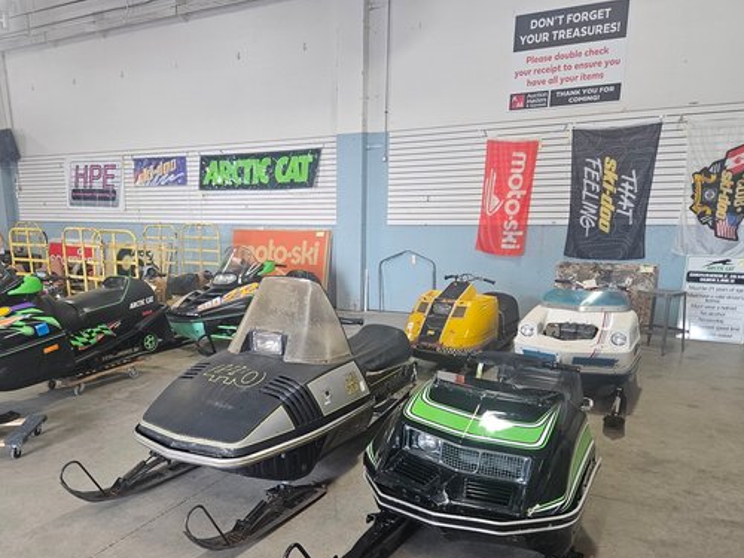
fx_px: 623
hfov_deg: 61.2
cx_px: 303
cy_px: 347
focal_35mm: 29
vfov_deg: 47.8
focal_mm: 5.4
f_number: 1.8
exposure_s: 1/120
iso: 250
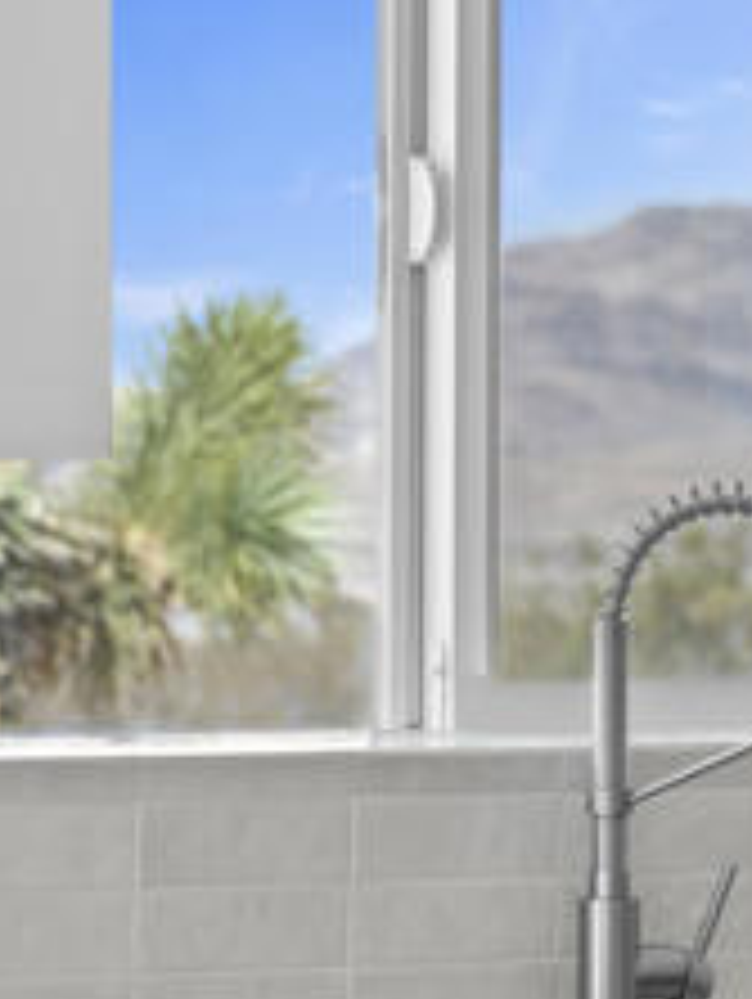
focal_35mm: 332
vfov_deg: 6.0
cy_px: 484
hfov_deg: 4.5
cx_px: 707
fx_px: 9598
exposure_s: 1/6
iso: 100
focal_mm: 120
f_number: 7.1
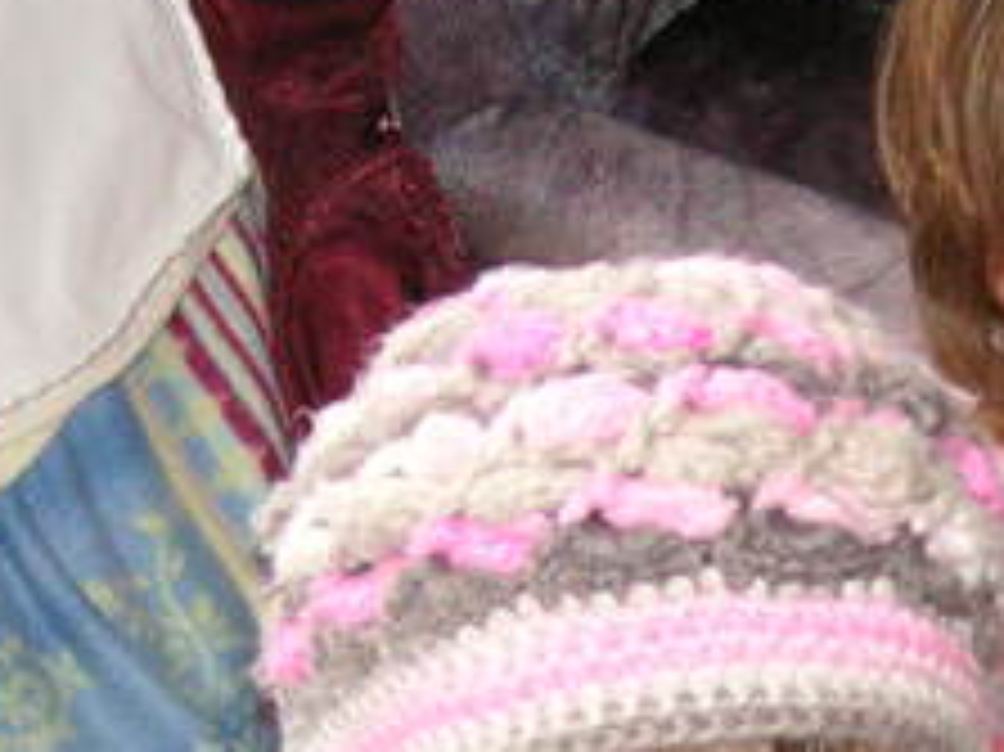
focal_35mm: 133
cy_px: 779
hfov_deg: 14.6
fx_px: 3855
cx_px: 1013
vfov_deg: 11.0
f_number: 2.8
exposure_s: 1/45
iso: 160
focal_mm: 6.1
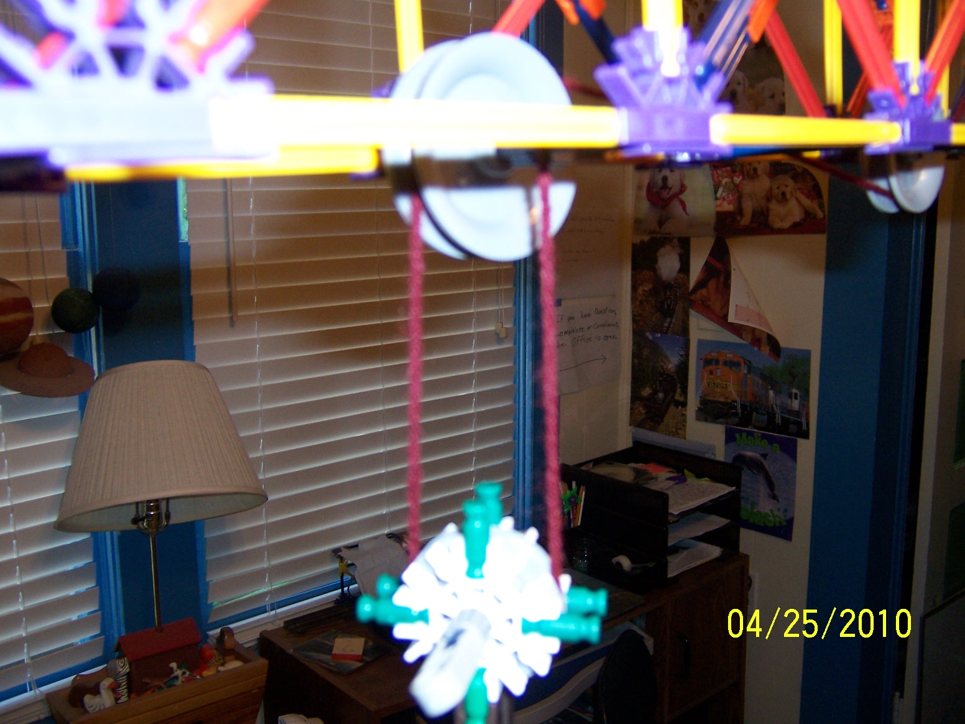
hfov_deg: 55.4
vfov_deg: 42.9
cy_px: 362
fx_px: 920
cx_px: 482
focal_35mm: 33
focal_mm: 5.5
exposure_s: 1/60
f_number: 2.8
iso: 140
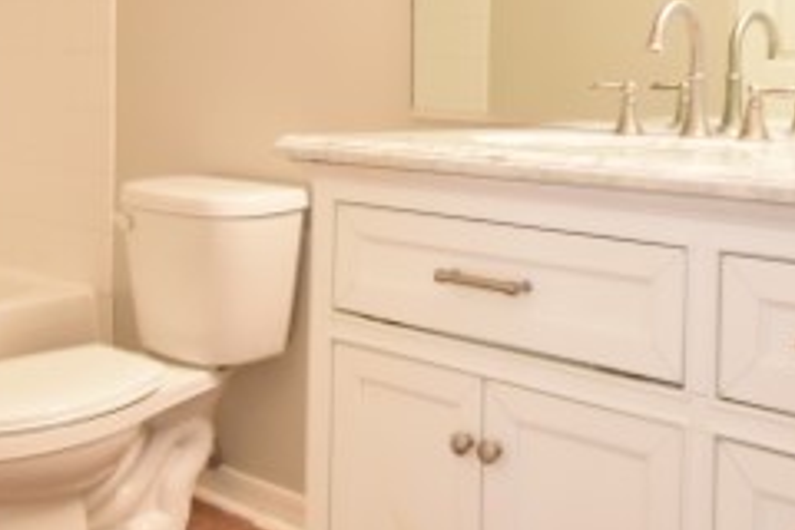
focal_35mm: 45
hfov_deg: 43.1
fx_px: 994
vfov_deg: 29.0
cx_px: 513
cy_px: 86
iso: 1400
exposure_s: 1/60
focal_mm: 10
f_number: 3.5
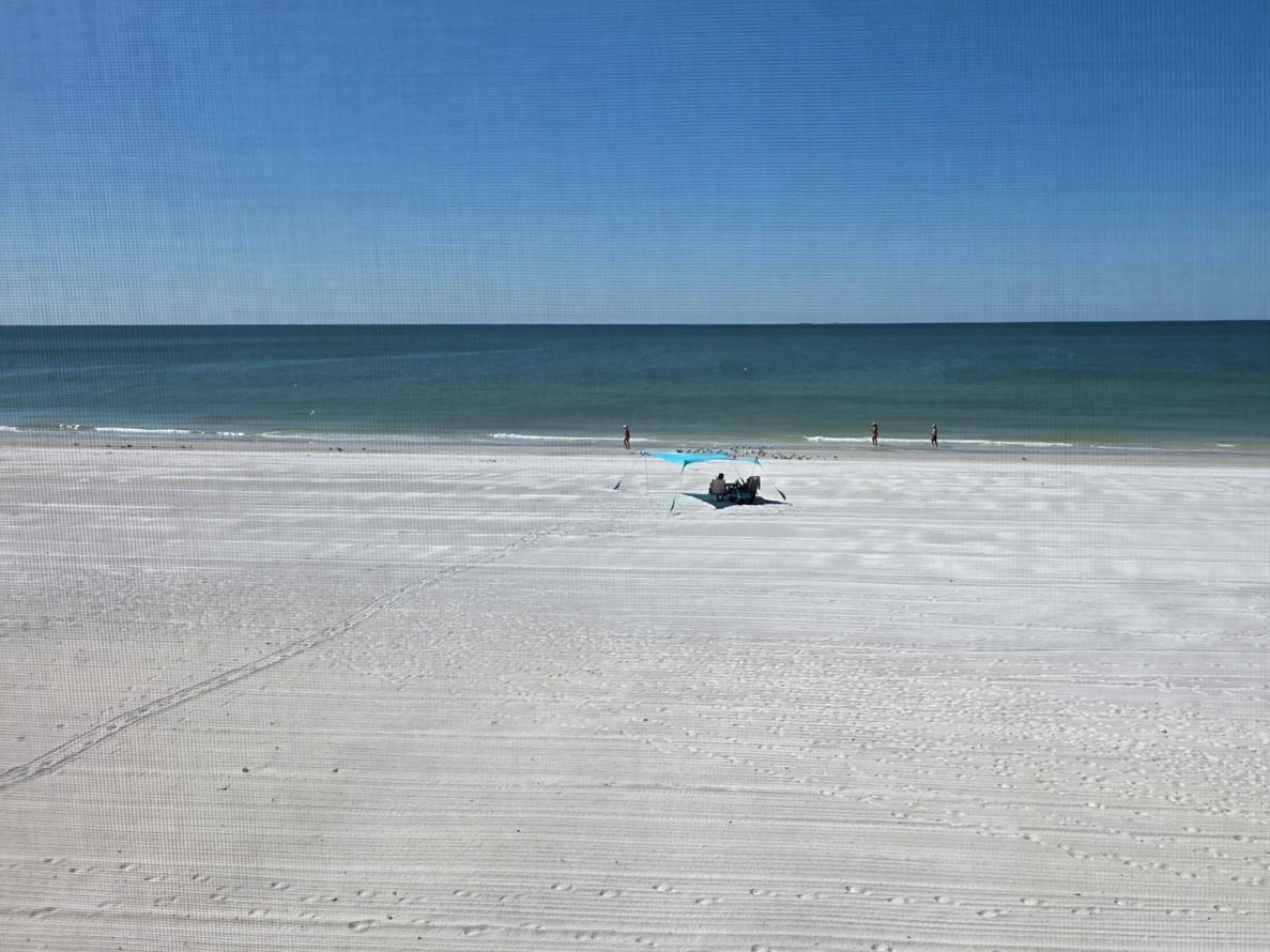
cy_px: 441
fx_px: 1137
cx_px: 787
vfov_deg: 45.4
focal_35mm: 31
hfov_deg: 57.7
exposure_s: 1/7944
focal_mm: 6.3
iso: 64
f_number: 1.7
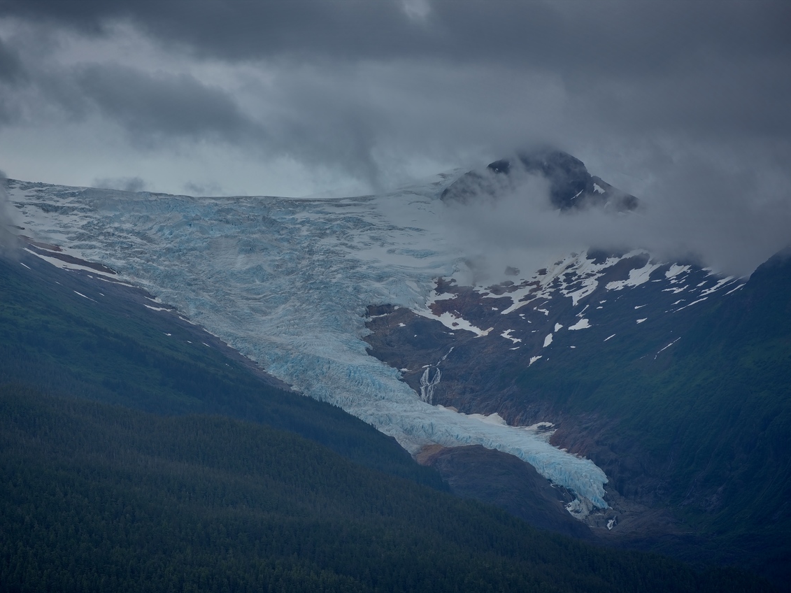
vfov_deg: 10.1
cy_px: 298
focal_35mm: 147
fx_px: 3359
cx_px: 350
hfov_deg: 13.4
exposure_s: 1/400
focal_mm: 135
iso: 100
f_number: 10
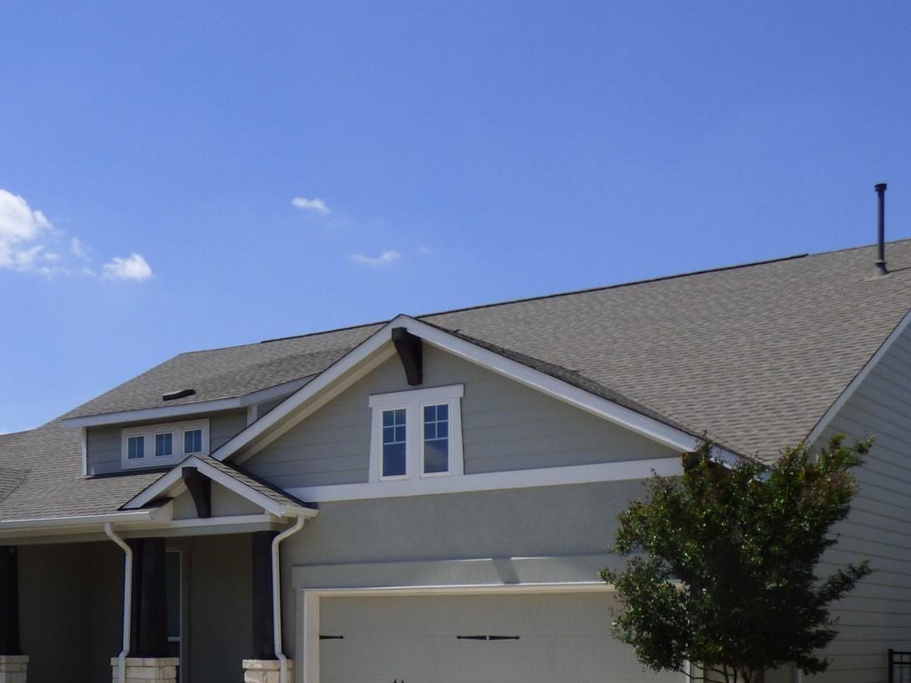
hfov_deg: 34.4
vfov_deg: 25.6
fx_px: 1447
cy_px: 632
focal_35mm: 55
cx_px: 260
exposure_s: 1/2000
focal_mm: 5.04
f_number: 3.2
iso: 100
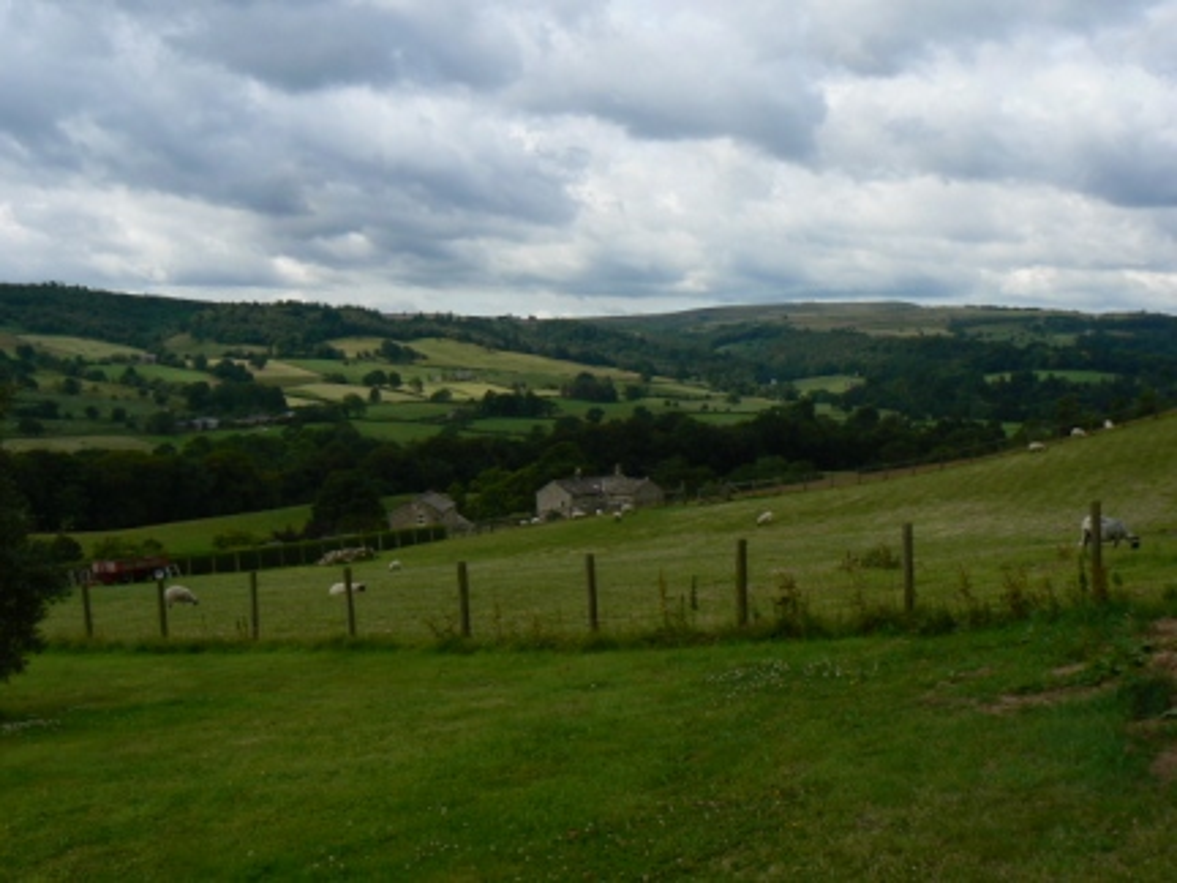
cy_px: 442
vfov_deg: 39.7
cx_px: 588
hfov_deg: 51.4
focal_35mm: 36
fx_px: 1224
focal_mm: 6
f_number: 7.1
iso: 80
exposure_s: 1/400
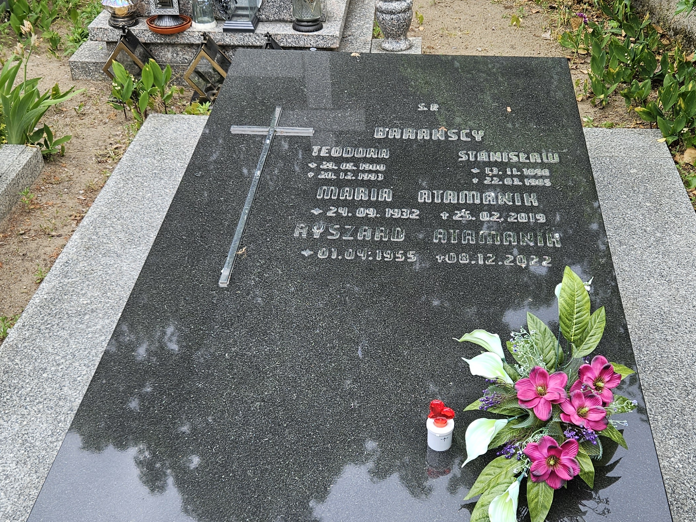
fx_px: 885
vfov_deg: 32.8
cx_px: 392
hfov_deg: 42.9
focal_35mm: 44
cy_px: 301
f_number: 1.8
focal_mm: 5.4
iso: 25
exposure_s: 1/278
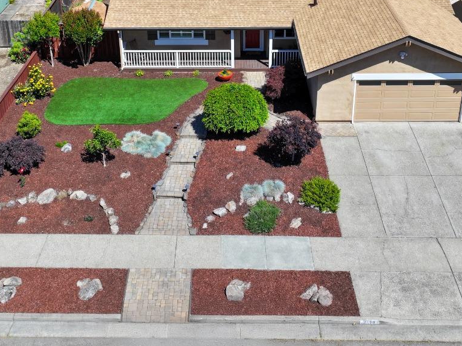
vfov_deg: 29.6
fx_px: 627
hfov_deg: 40.5
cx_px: 227
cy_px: 40
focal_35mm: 47
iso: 120
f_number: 2.8
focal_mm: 12.29
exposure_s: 1/2000
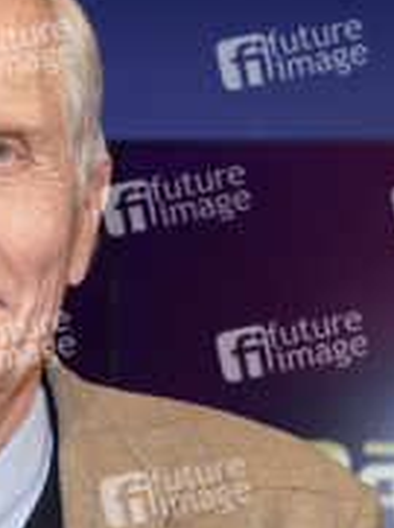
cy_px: 274
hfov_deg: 16.8
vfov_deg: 23.3
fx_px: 1279
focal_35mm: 84
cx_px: -77
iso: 2000
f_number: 5.6
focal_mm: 35
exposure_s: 1/125
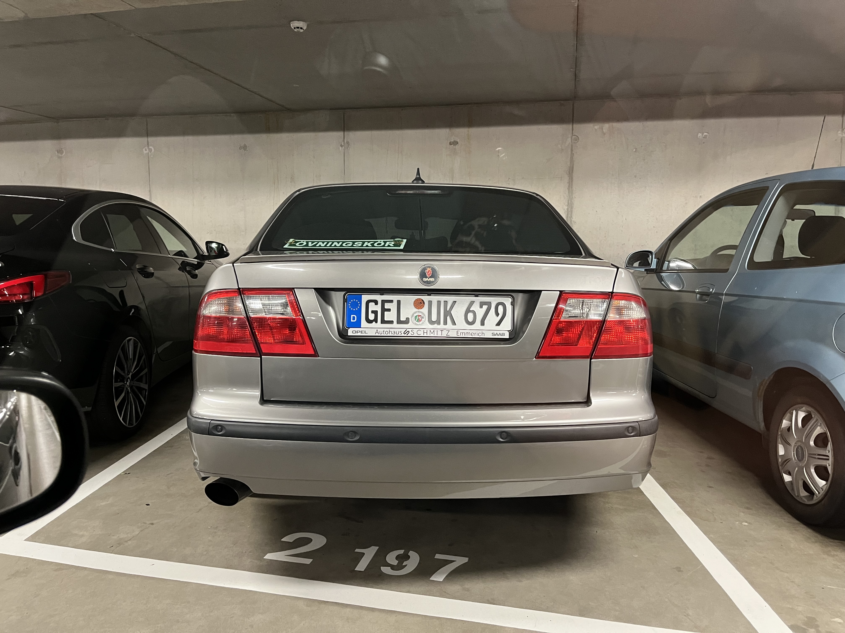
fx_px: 635
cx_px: 422
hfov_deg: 67.3
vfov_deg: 53.1
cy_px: 316
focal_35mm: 26
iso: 400
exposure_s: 1/33
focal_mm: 5.1
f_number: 1.6
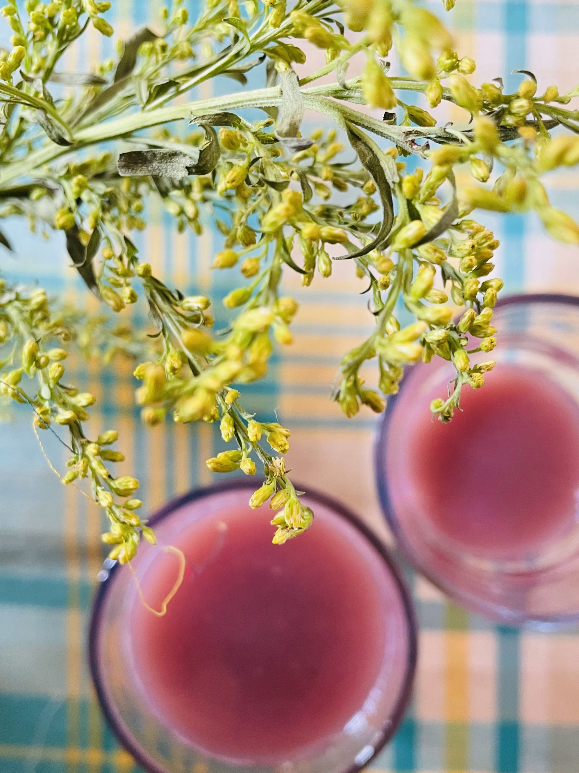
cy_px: 488
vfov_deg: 49.6
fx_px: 825
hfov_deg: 38.7
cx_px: 299
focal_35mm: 37
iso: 125
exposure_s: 1/72
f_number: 1.6
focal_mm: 4.2
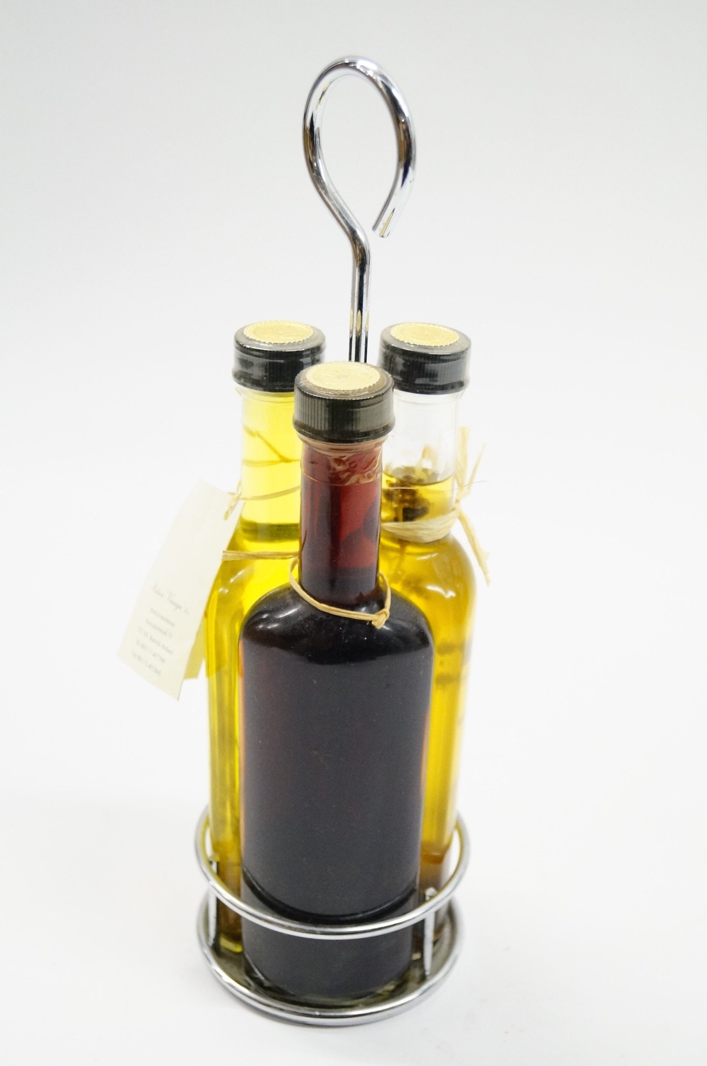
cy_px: 533
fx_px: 1552
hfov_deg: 25.7
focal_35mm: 52
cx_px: 354
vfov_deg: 37.9
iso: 2500
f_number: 4.5
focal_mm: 35
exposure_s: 1/60
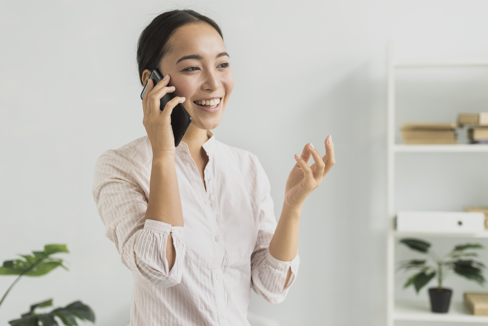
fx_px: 678
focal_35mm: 50
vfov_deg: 27.0
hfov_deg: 39.6
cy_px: 163
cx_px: 244
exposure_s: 1/160
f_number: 2.8
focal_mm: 50
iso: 250
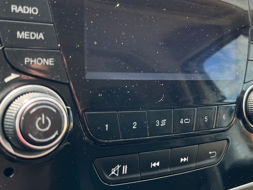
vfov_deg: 31.4
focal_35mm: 46
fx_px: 336
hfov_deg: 41.1
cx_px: 149
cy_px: 74
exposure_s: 1/201
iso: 40
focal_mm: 5.1
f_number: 1.6
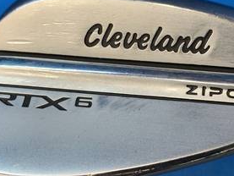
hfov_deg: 32.1
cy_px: 108
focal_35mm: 60
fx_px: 406
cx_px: 140
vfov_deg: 24.4
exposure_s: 1/60
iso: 50
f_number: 1.8
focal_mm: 4.25
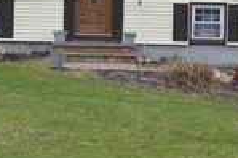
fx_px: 997
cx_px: 96
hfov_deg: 13.6
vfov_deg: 9.0
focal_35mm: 151
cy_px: 12
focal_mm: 30
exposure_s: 1/200
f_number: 7.1
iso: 200
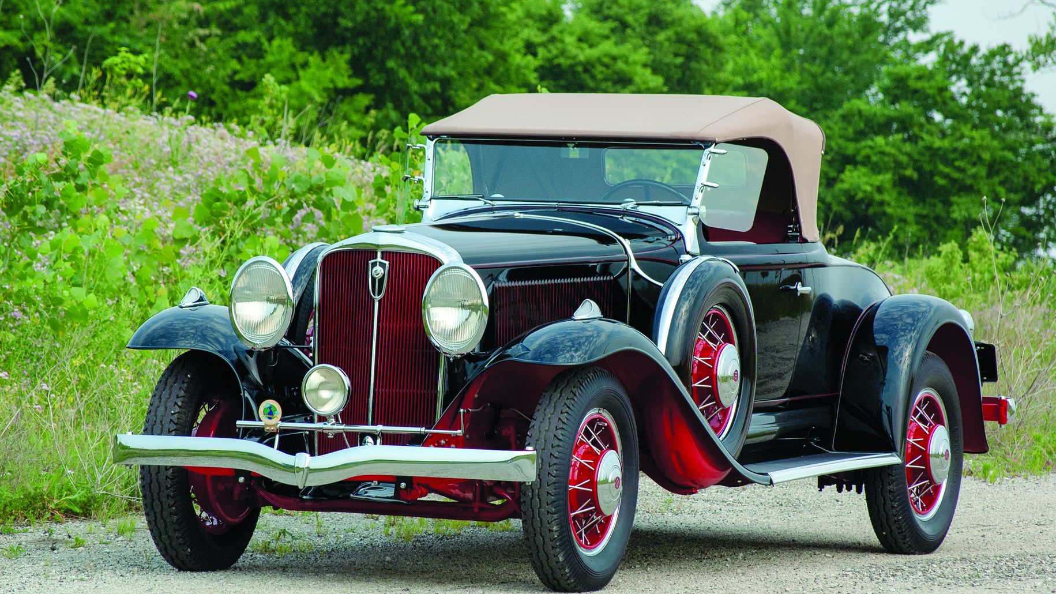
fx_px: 6484
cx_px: 513
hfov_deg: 9.3
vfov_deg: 5.2
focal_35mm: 232
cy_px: 321
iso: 400
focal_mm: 135
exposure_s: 1/1000
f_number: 8
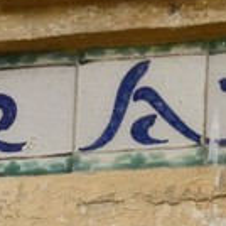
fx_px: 2024
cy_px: 960
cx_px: 190
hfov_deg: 6.4
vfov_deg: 5.4
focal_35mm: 274
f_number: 4.5
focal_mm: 27
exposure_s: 1/40
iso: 1600
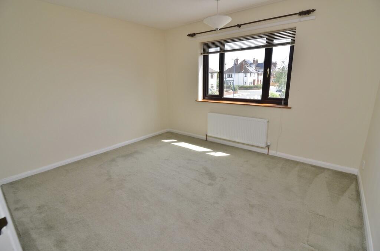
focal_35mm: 16
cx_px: 190
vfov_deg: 71.8
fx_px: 174
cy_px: 126
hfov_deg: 95.1
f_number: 5.6
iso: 160
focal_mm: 11
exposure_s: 1/125
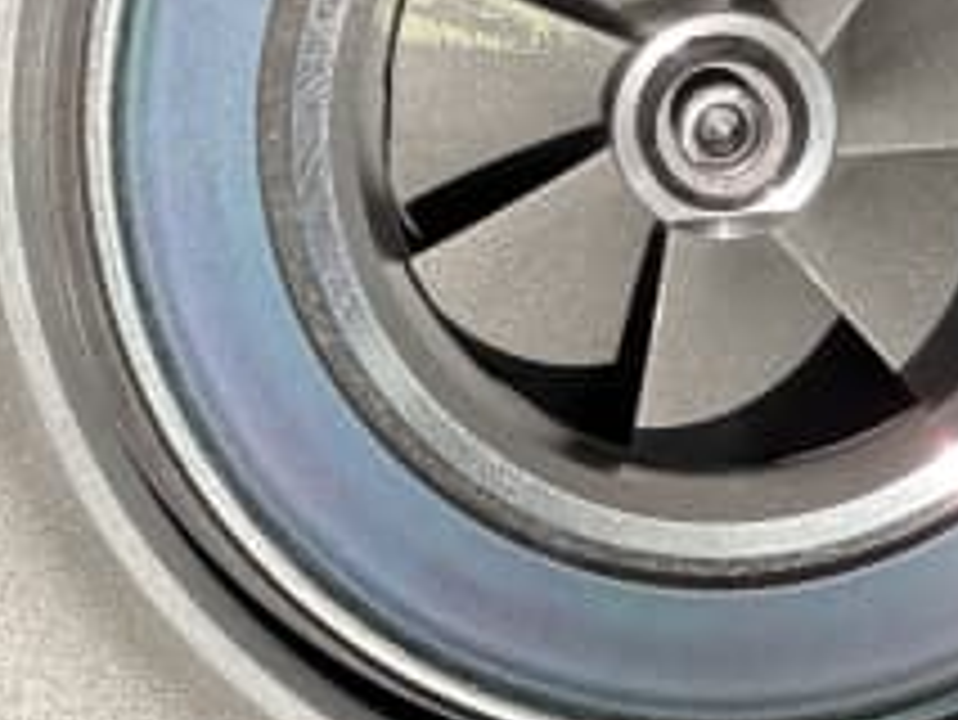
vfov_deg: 10.9
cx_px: 369
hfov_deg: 14.6
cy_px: 652
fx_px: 3738
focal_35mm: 135
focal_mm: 6.76
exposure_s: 1/1637
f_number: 1.78
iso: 80
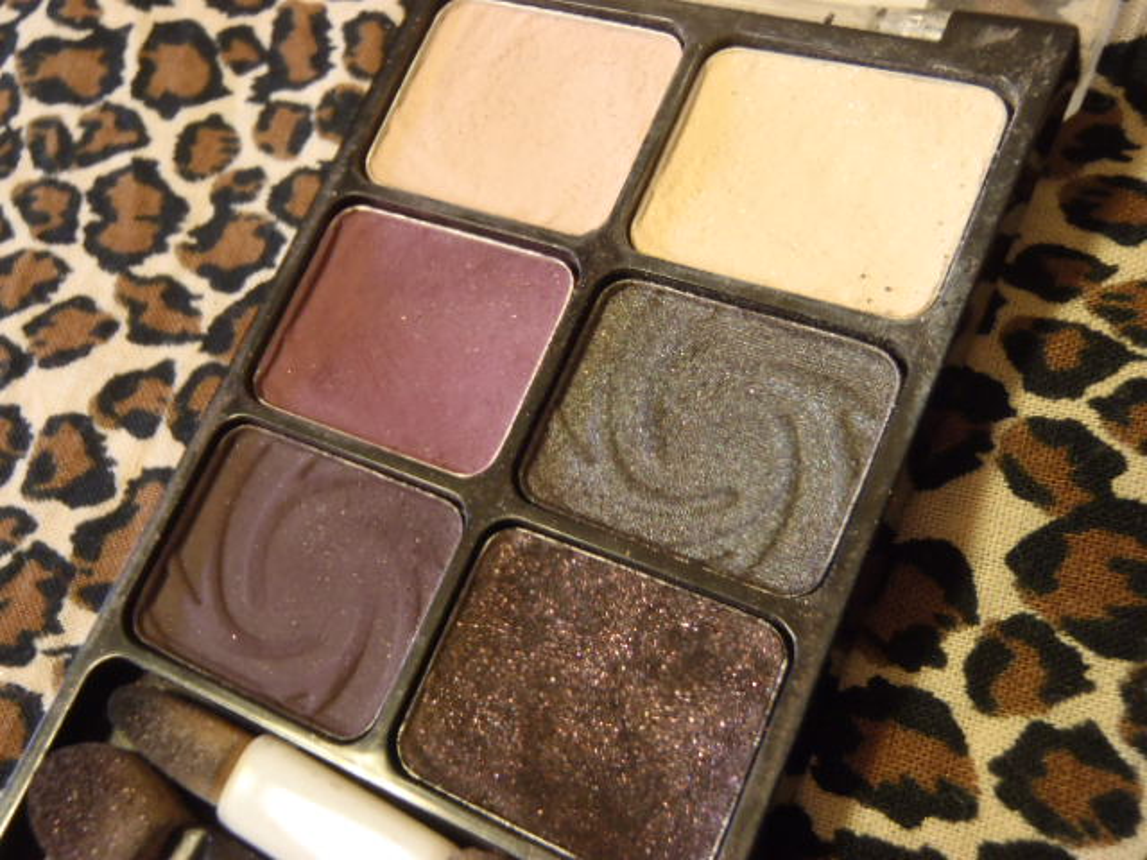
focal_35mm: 36
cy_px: 430
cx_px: 574
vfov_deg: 39.7
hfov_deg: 51.4
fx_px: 1193
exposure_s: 1/4
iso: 200
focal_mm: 6.53
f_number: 4.1
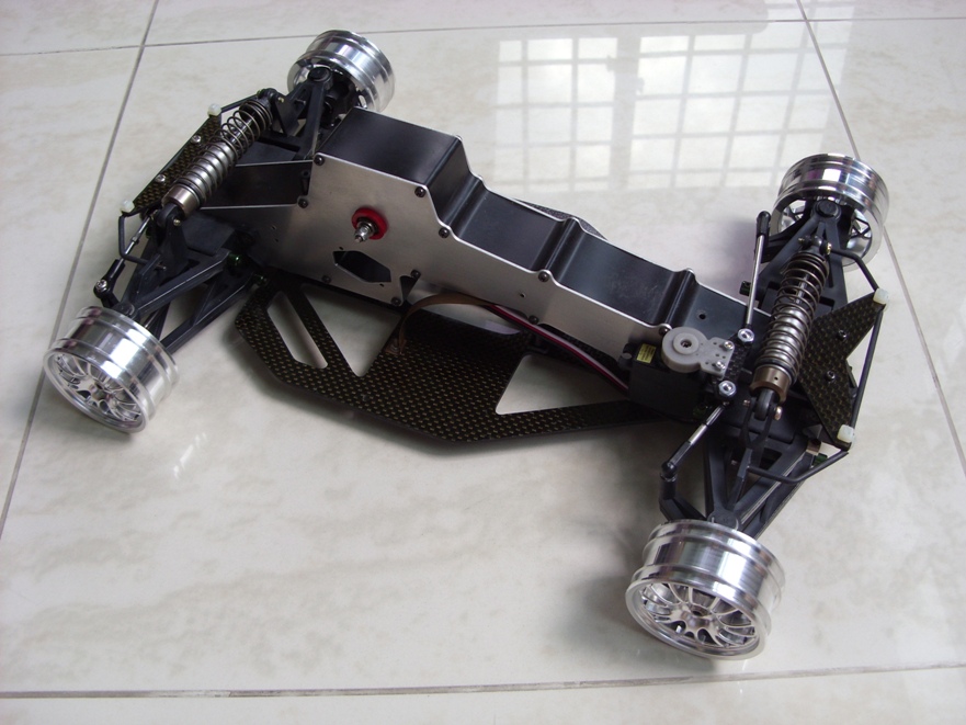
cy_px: 362
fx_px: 1061
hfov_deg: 49.0
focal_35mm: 38
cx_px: 483
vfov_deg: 37.7
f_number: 2.8
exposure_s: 1/30
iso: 50
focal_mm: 6.3
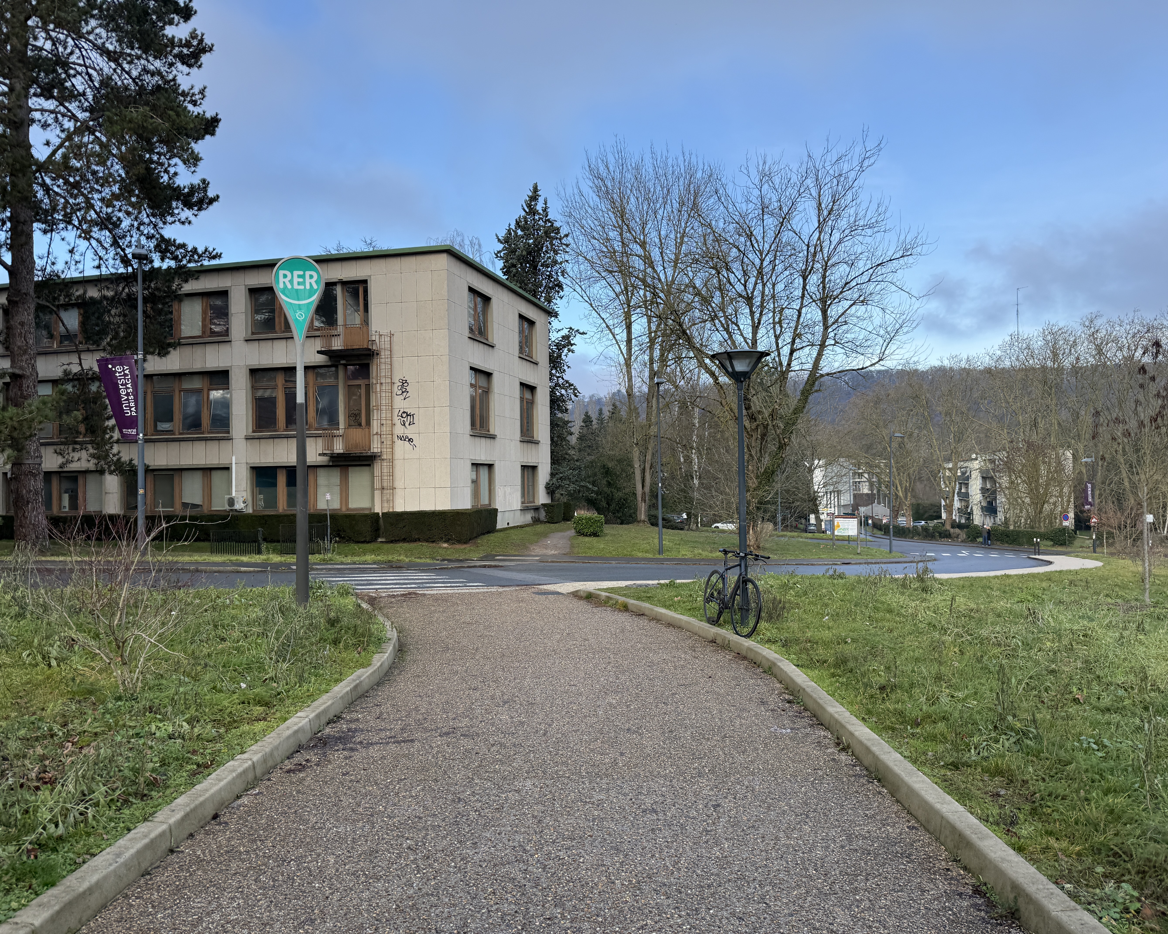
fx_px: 864
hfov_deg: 68.1
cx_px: 592
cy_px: 467
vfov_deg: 56.8
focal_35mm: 25
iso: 80
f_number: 1.78
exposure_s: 1/1493
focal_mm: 6.76
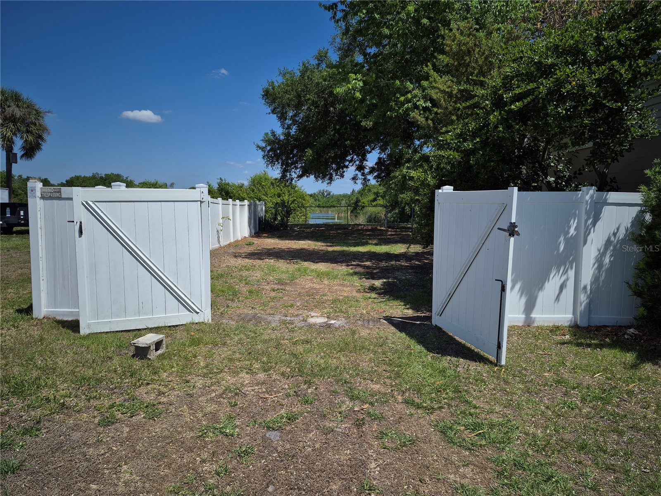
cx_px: 330
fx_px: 439
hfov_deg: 73.9
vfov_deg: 58.9
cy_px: 248
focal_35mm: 23
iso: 25
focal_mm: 5.4
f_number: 1.8
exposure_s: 1/2168
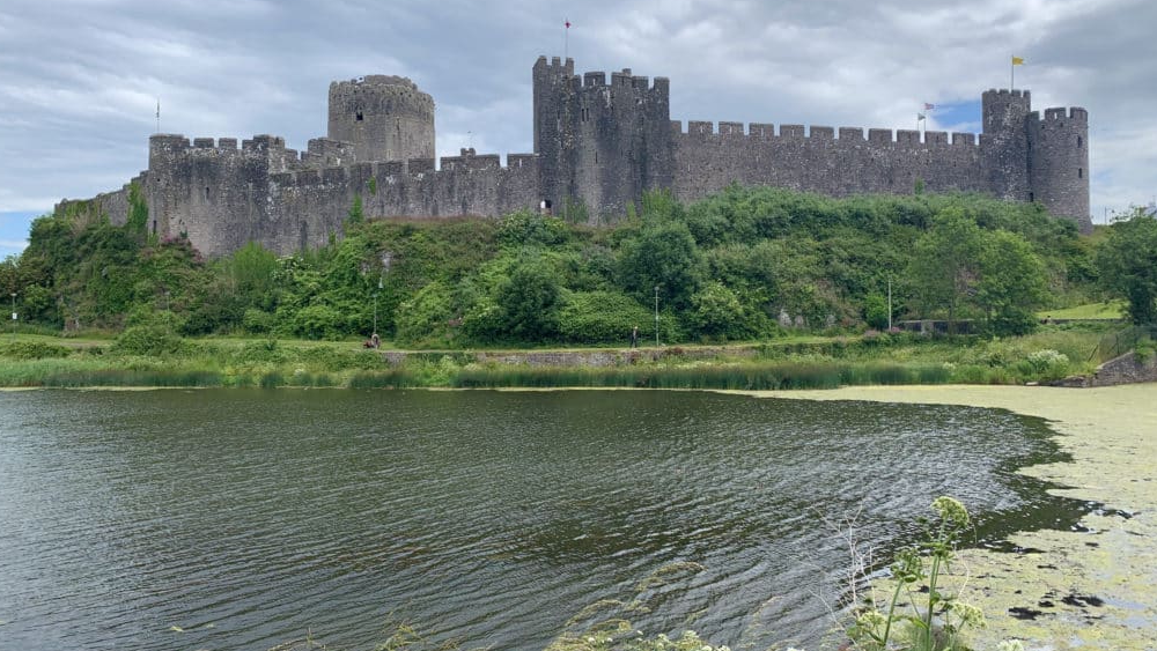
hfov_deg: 66.1
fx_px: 890
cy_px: 316
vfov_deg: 40.2
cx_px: 578
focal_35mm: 29
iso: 25
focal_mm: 4.25
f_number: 1.8
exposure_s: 1/2160
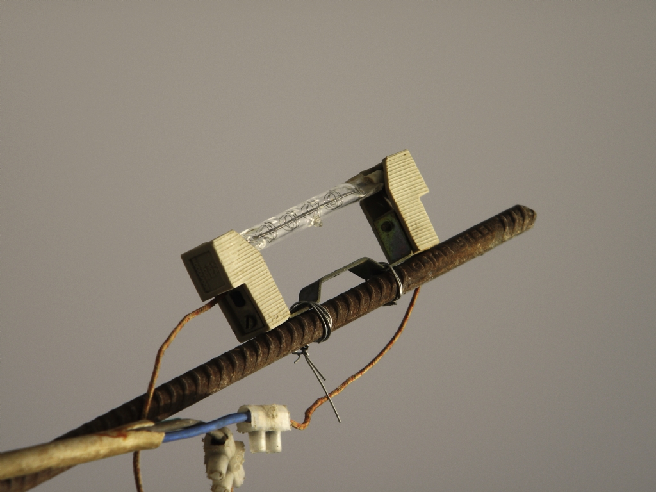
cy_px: 246
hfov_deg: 10.8
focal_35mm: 183
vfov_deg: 8.1
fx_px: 3468
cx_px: 328
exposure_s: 1/569
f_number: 5.2
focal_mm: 33.1
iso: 80
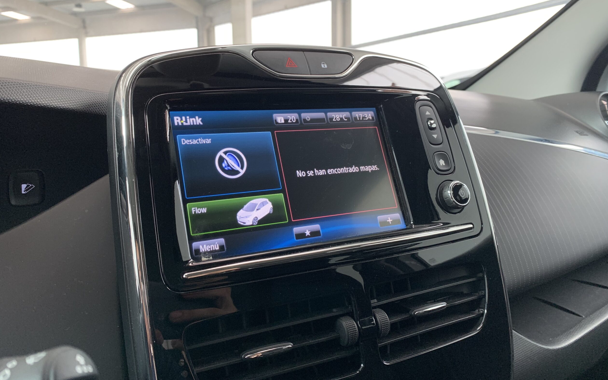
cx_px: 301
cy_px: 173
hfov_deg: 66.5
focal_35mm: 28
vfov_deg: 44.5
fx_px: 464
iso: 100
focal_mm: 4.25
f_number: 1.8
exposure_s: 1/69
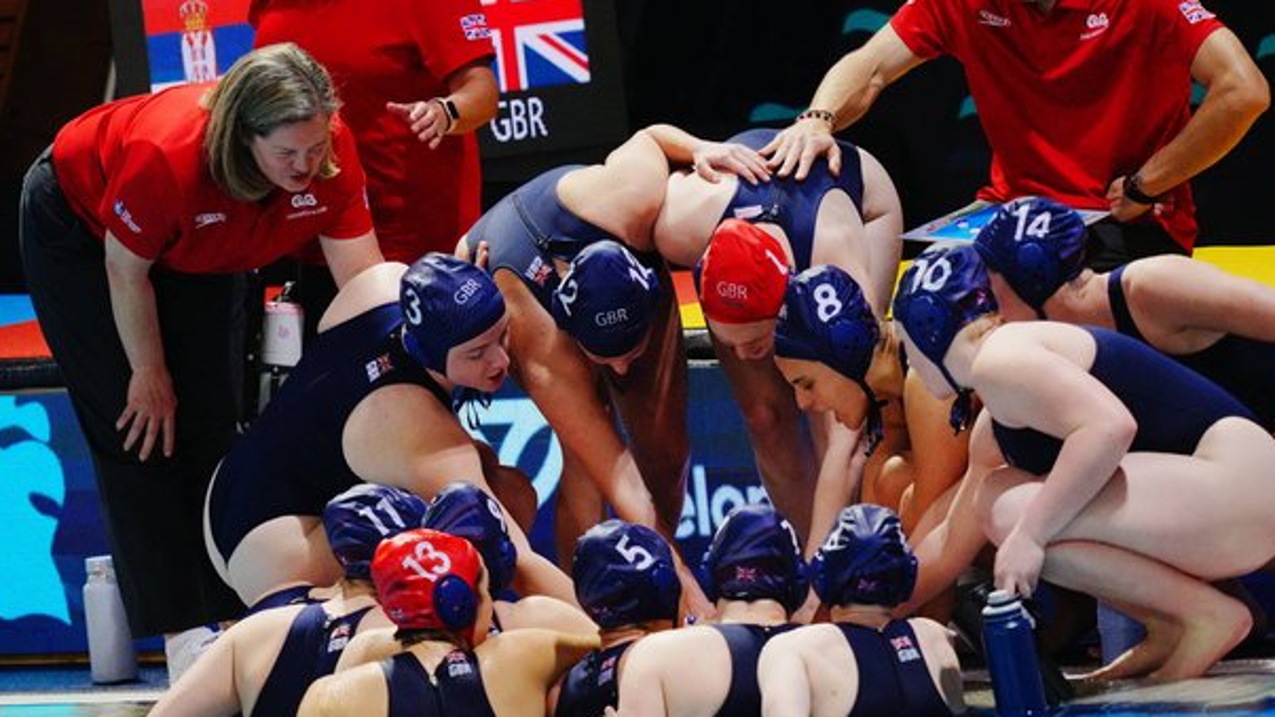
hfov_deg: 2.8
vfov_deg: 1.6
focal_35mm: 778
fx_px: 26299
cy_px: 320
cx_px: 655
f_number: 4
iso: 4000
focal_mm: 560
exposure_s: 1/2000
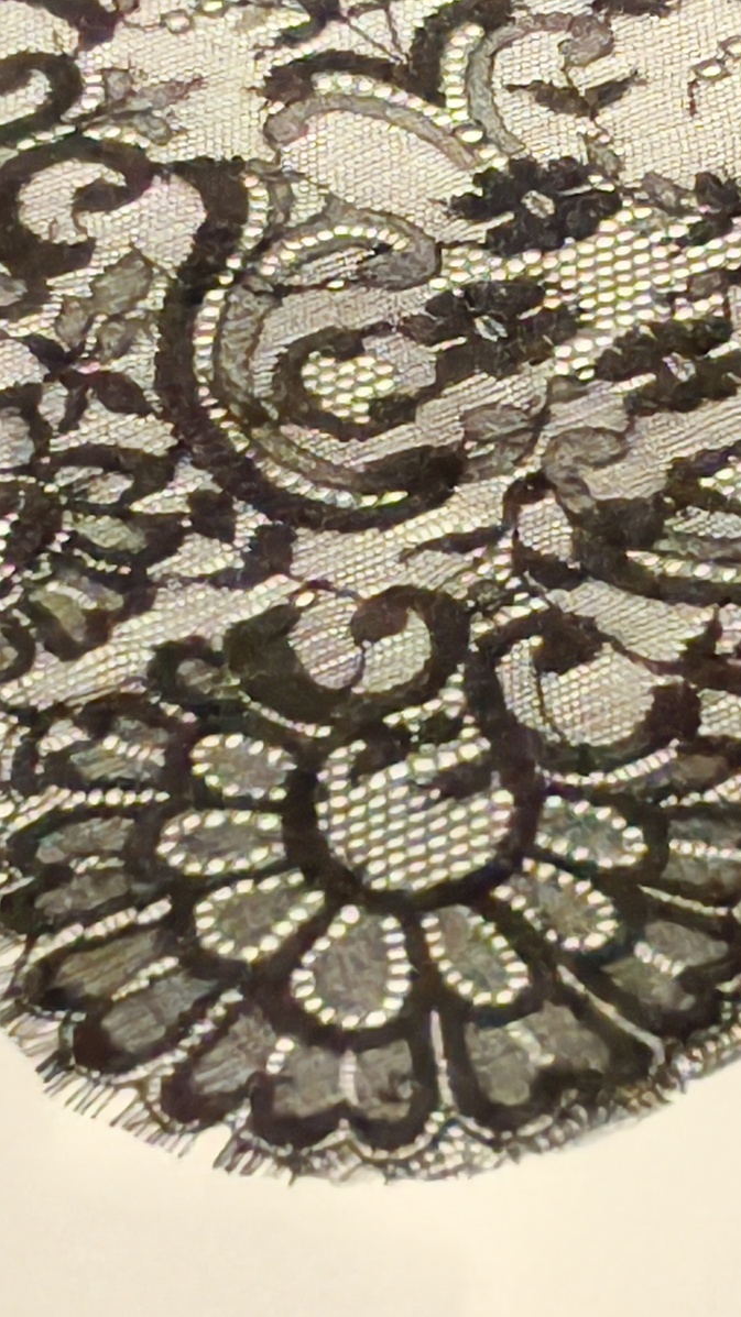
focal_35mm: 67
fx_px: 2341
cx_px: 475
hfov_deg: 18.0
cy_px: 659
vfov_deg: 31.4
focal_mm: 1.91
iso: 2500
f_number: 2.2
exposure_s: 1/1250
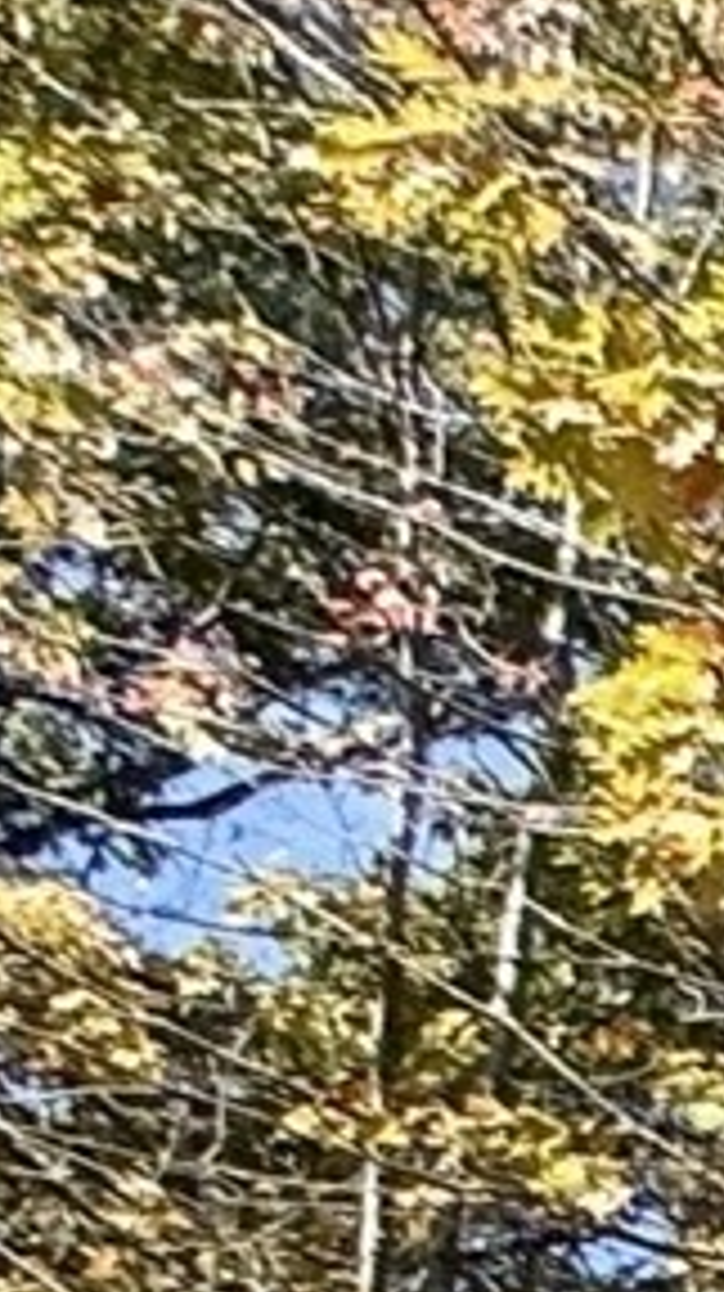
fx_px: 3728
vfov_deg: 14.4
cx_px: 4340
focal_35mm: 109
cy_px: 2940
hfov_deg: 5.2
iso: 50
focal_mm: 2.22
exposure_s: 1/841
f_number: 2.2
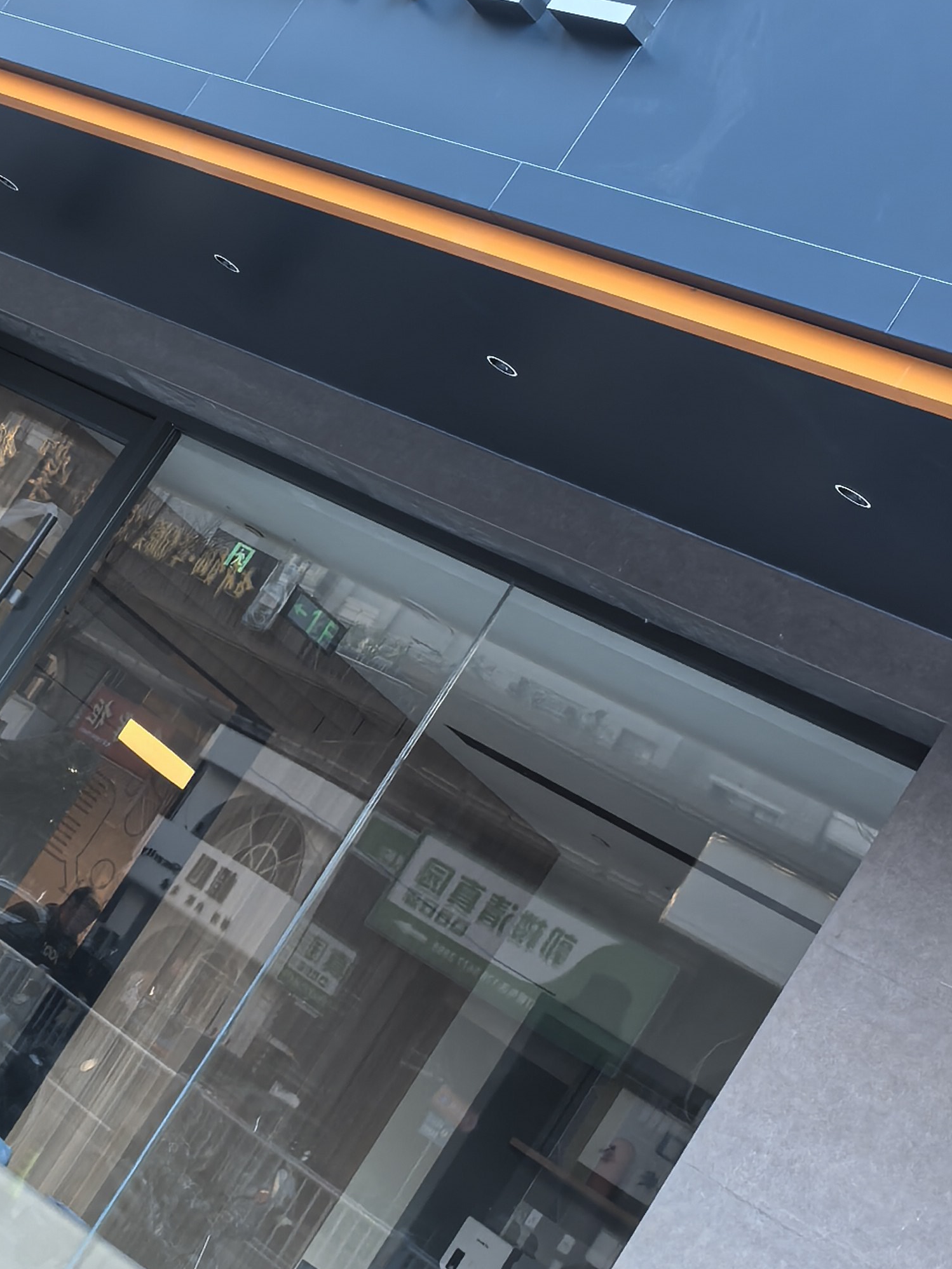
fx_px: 2933
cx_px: 76
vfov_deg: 23.9
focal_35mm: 80
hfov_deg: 18.1
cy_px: 196
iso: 50
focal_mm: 6.98
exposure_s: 1/117
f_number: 4
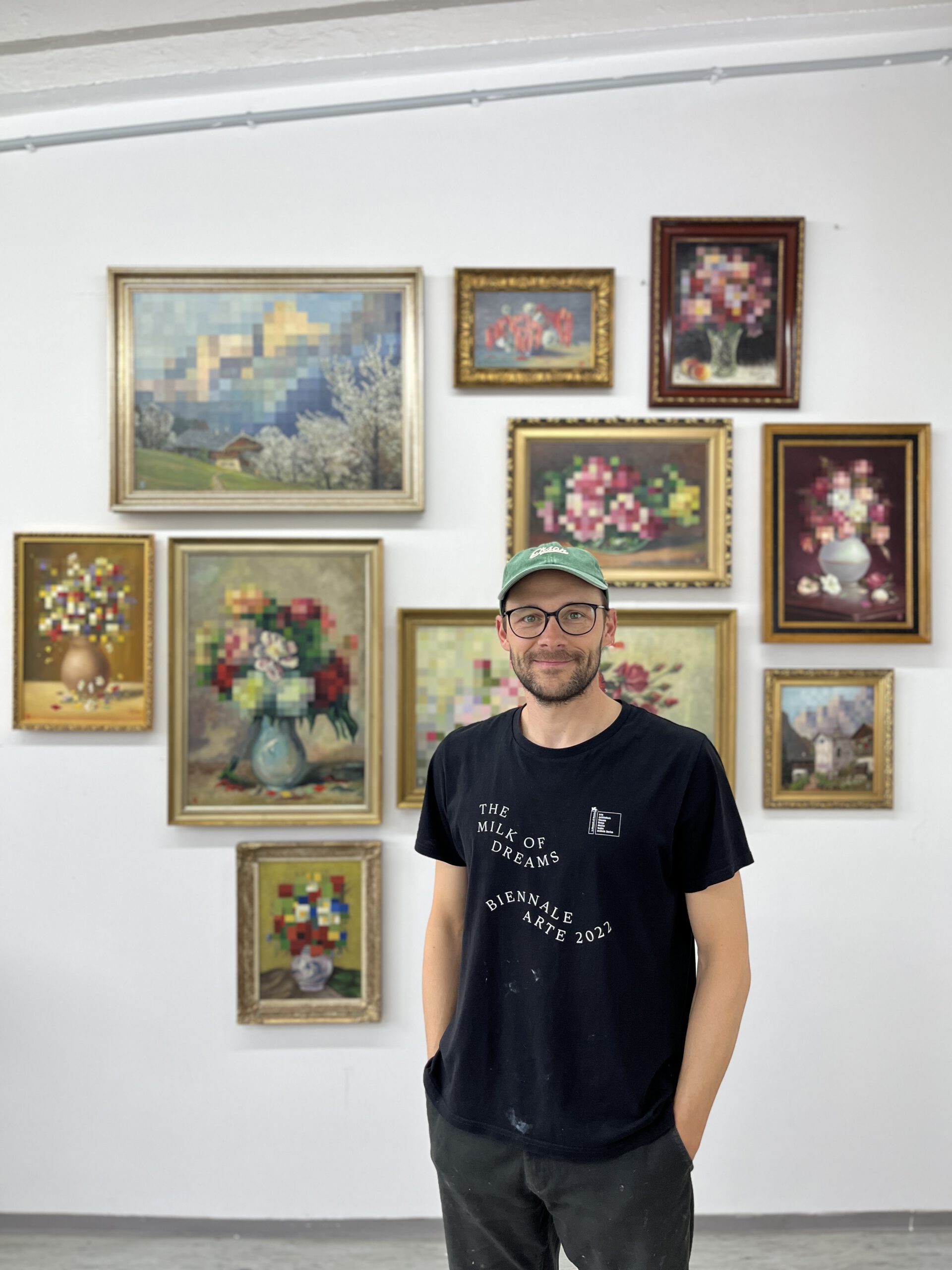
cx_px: 476
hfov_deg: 53.1
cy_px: 635
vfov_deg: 67.3
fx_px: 953
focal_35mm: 26
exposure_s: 1/100
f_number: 1.6
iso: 80
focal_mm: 5.1
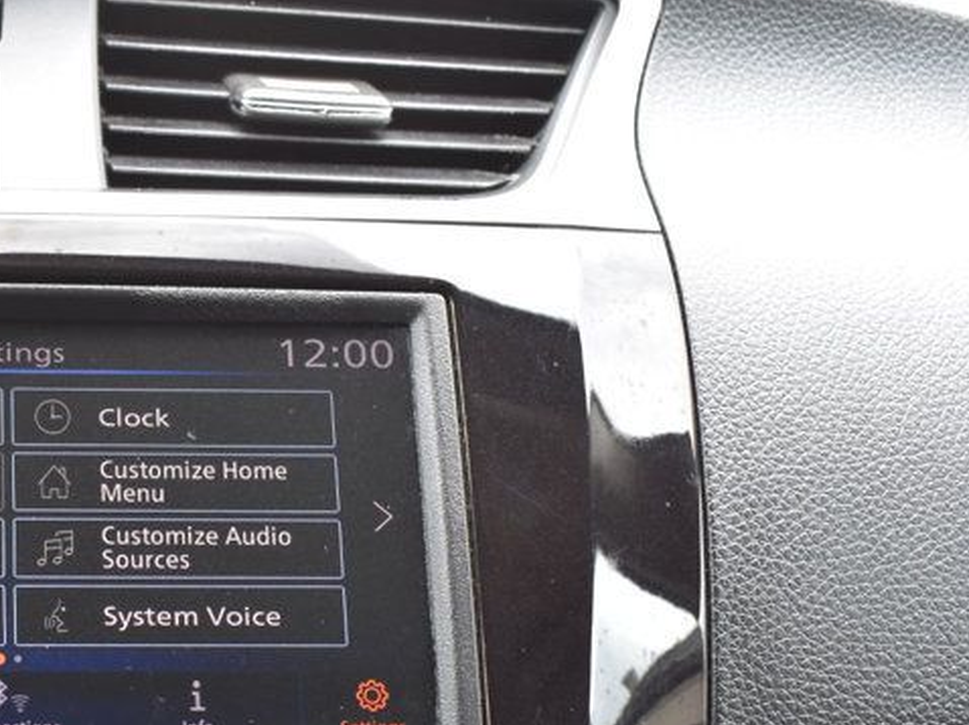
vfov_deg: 21.4
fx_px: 1903
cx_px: -16
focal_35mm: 68
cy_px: 559
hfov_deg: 26.9
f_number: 7.1
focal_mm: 22
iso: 400
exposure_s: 1/25
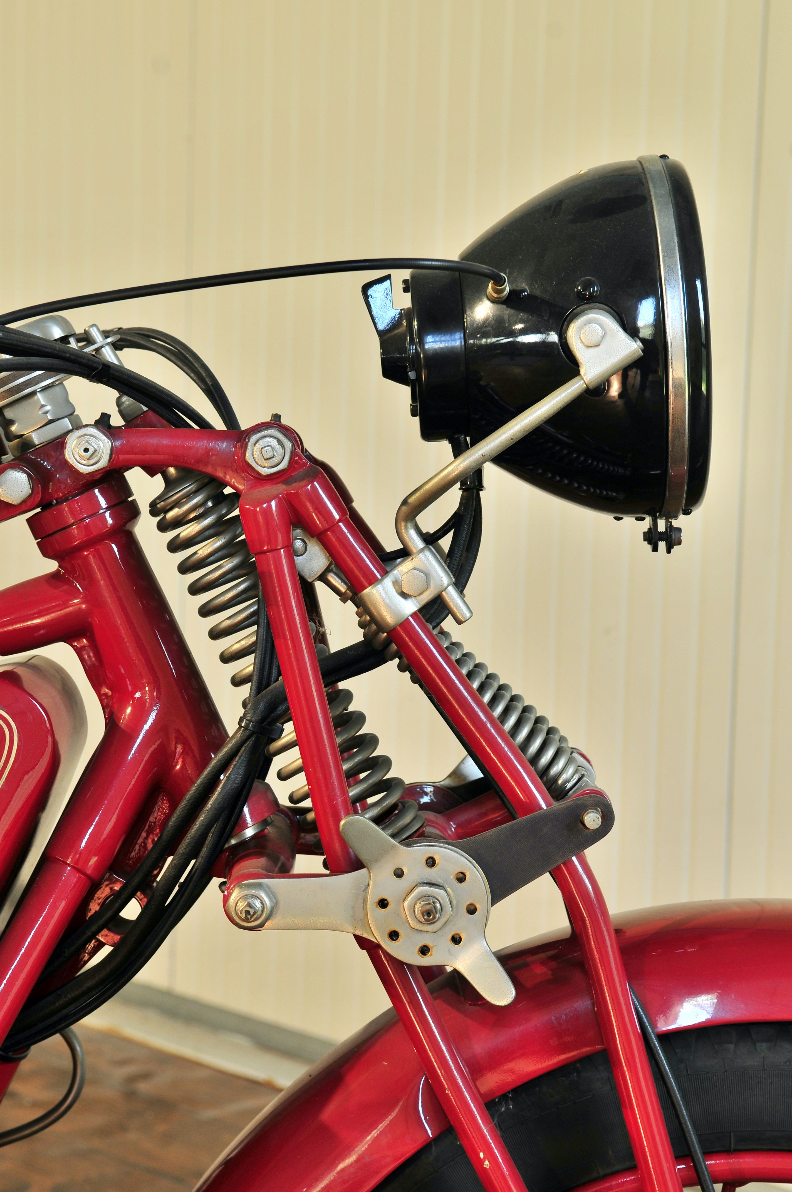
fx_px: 2729
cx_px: 396
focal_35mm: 82
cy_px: 596
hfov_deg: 16.5
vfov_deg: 24.6
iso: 200
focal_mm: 55
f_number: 8
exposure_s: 1
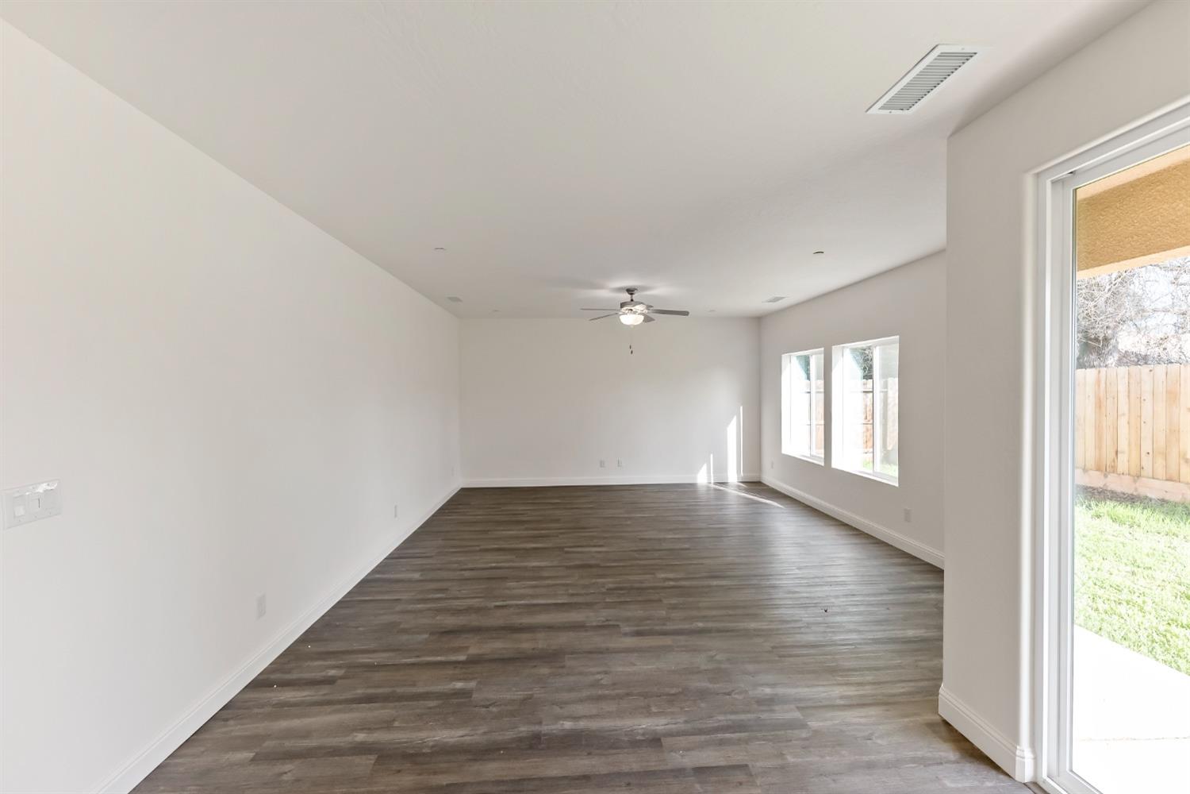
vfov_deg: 81.2
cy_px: 397
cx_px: 595
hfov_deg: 104.3
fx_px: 463
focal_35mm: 14
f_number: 4
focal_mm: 14
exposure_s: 1/160
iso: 250
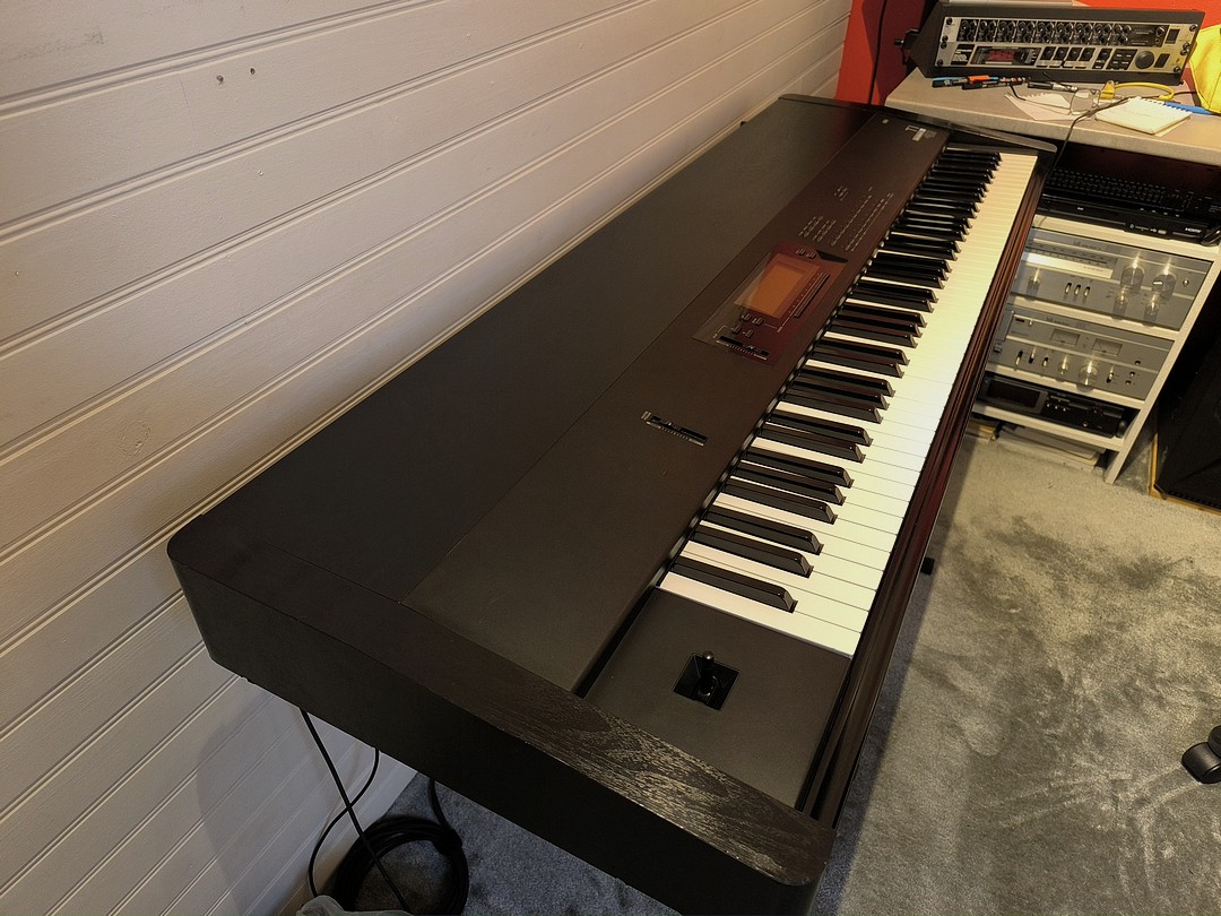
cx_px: 610
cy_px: 458
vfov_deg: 58.9
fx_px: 811
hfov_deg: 73.9
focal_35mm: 23
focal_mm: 6.14
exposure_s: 1/25
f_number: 1.65
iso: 1250
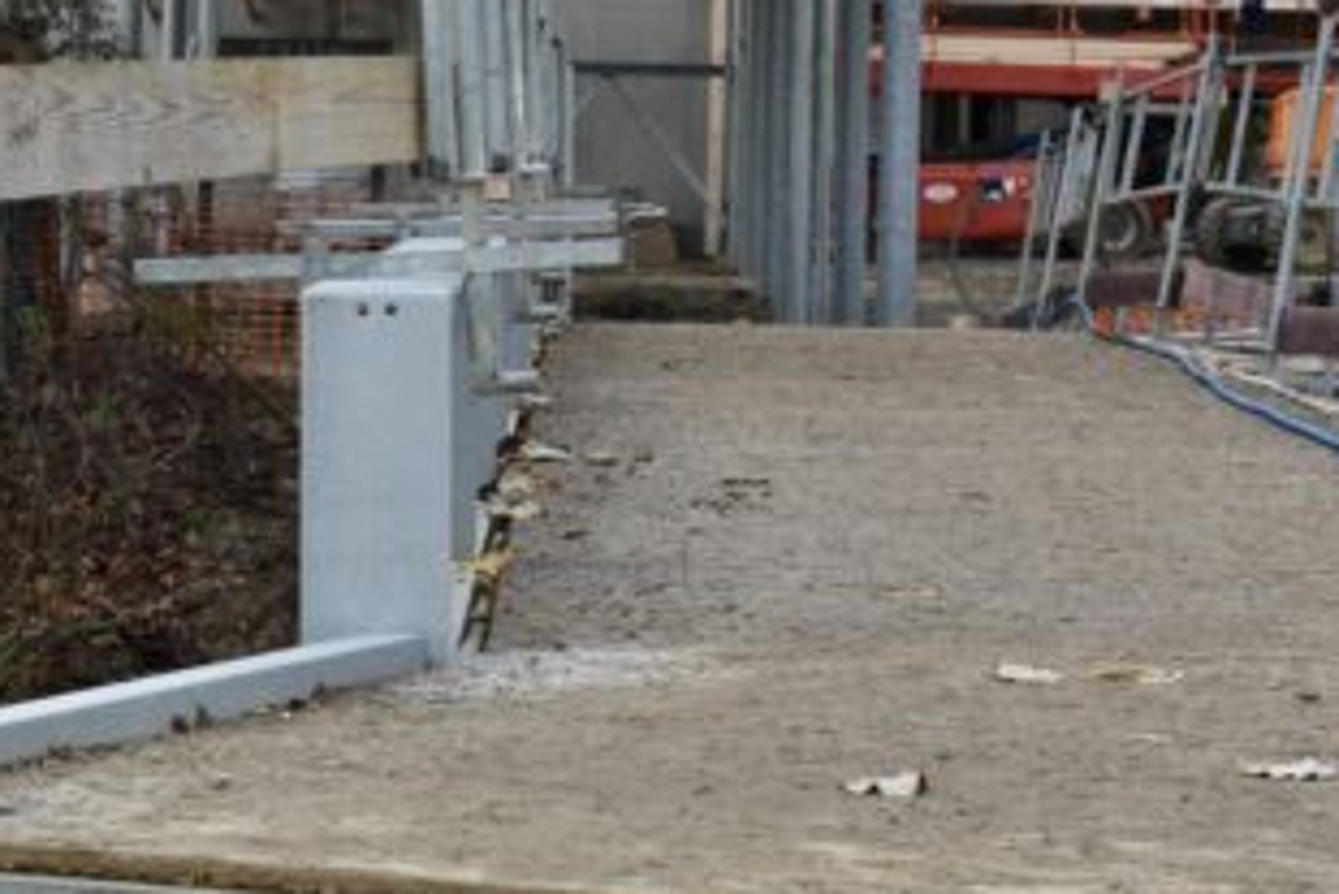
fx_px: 4279
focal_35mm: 115
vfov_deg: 11.8
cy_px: -69
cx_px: 1006
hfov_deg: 17.7
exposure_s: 1/125
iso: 200
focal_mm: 34
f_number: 5.6
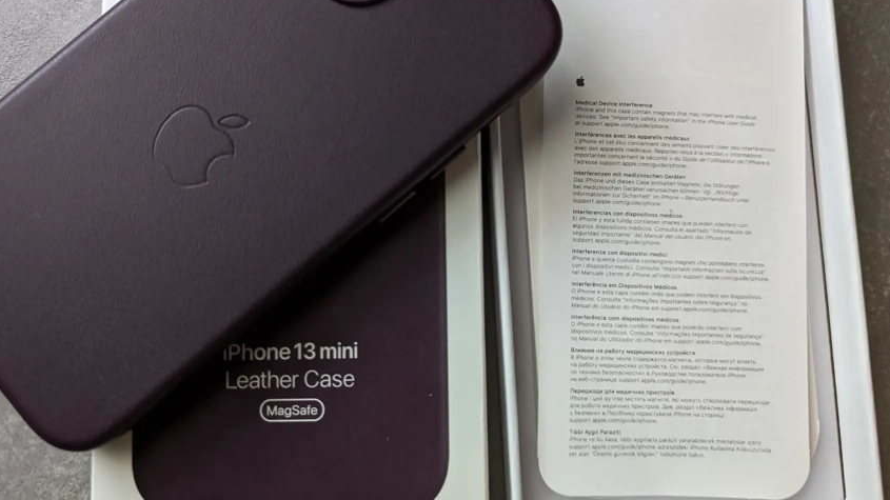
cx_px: 404
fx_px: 731
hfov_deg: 62.5
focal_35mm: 31
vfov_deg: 37.5
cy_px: 189
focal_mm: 6.9
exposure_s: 1/90
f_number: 1.68
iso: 597
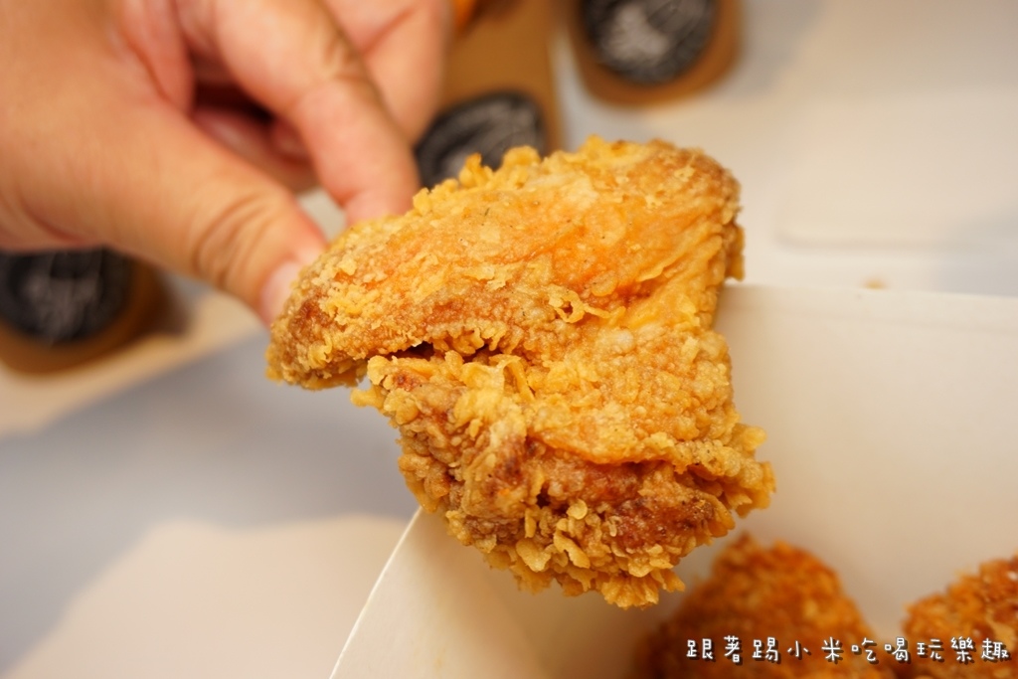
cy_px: 340
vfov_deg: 31.9
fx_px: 1188
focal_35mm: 42
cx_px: 509
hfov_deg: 46.4
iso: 160
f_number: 4.5
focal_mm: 28
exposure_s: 1/60
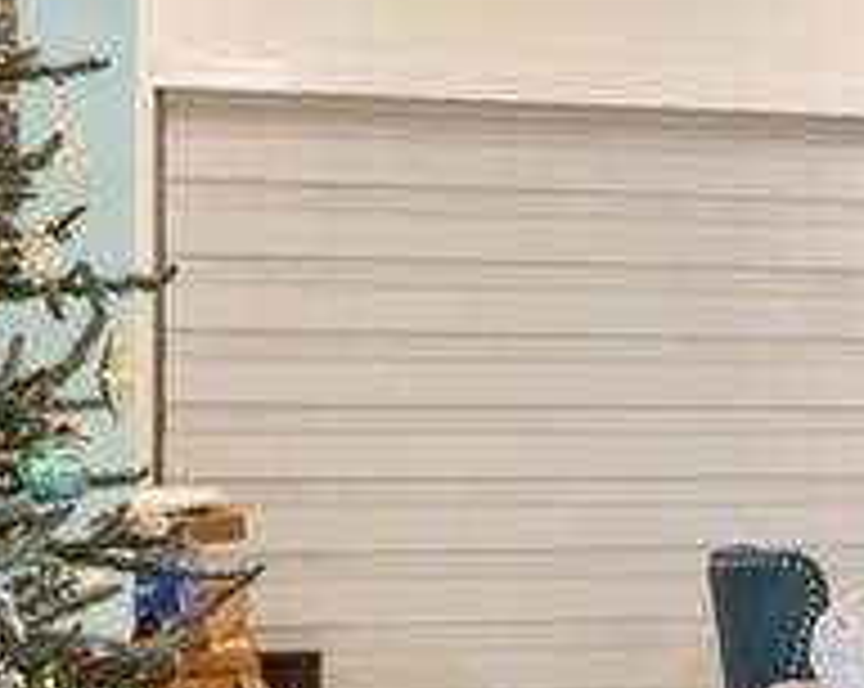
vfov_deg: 10.9
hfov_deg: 11.1
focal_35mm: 141
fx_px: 3600
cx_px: 2174
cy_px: 382
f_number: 8
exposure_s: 1/6
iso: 500
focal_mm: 18
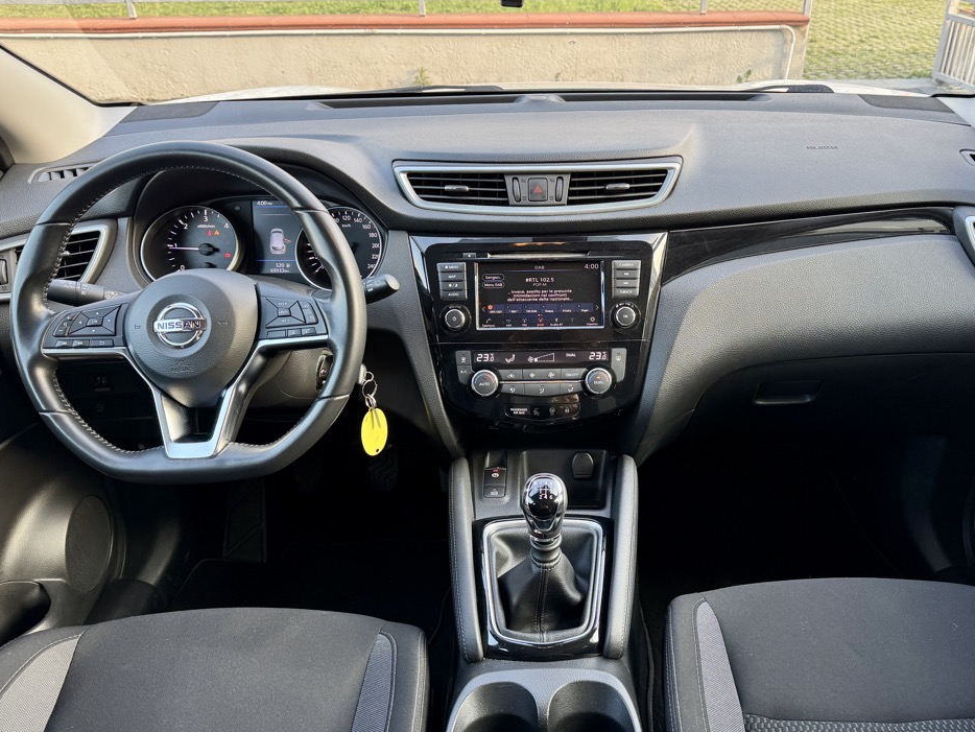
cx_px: 557
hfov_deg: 59.7
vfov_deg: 46.8
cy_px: 373
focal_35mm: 30
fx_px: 845
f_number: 1.78
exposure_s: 1/121
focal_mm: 6.76
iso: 100
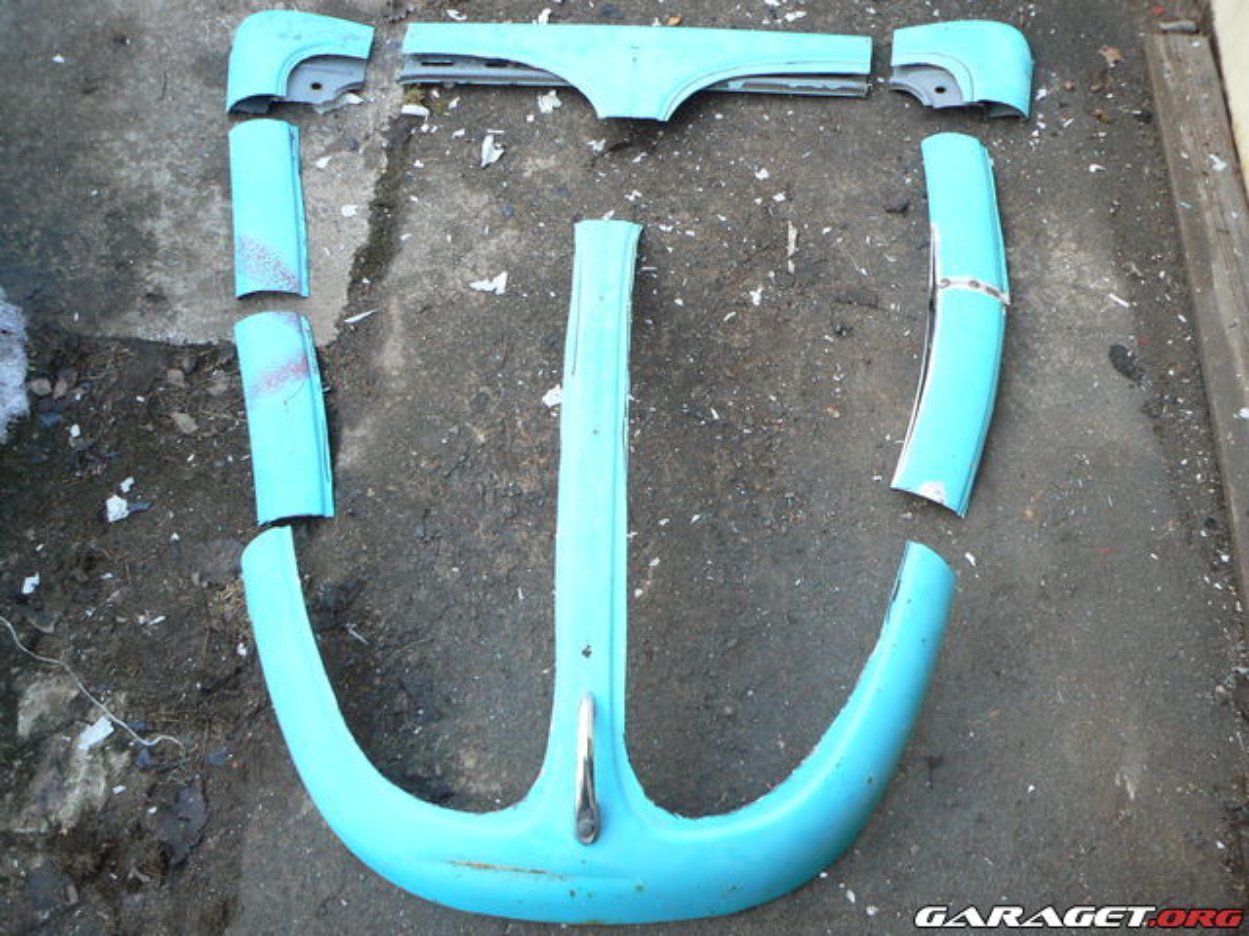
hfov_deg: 51.4
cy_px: 468
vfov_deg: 39.7
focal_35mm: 36
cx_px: 624
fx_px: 1299
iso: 125
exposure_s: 1/30
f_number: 2.8
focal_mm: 6
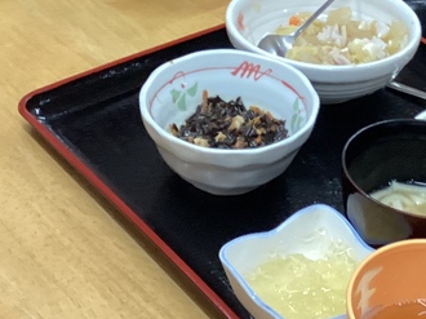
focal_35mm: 94
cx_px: 311
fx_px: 1156
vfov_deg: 15.2
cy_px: -45
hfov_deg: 20.7
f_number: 2.4
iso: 250
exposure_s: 1/60
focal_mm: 3.3
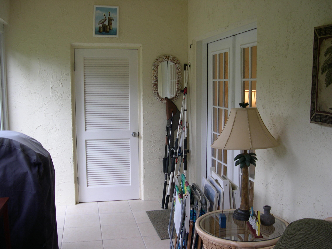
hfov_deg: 49.0
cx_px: 166
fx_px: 364
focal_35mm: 38
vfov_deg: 37.7
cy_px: 124
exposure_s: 1/53
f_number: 2.8
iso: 100
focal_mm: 8
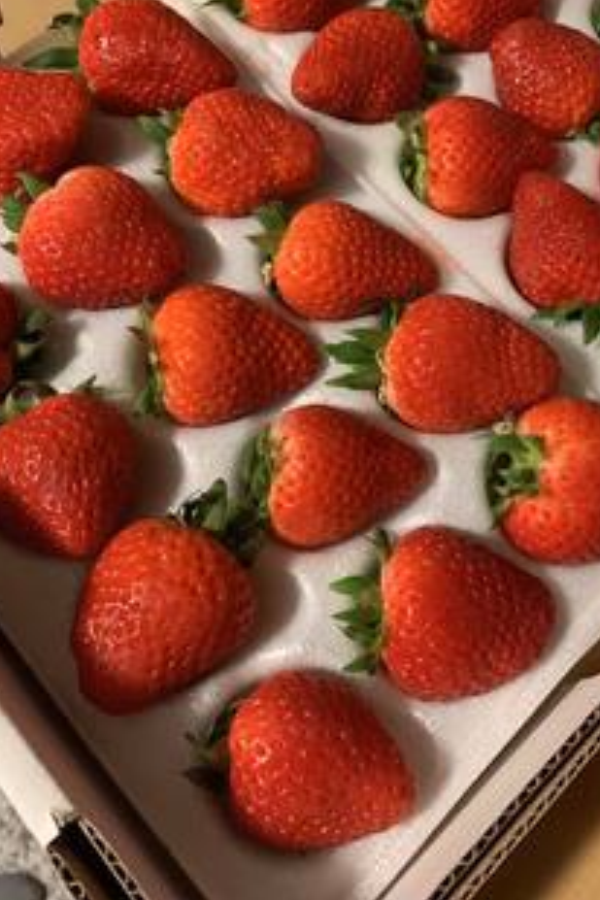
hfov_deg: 37.7
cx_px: 370
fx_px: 875
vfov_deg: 53.6
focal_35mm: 35
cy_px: 320
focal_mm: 4.25
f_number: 1.8
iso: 400
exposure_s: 1/30
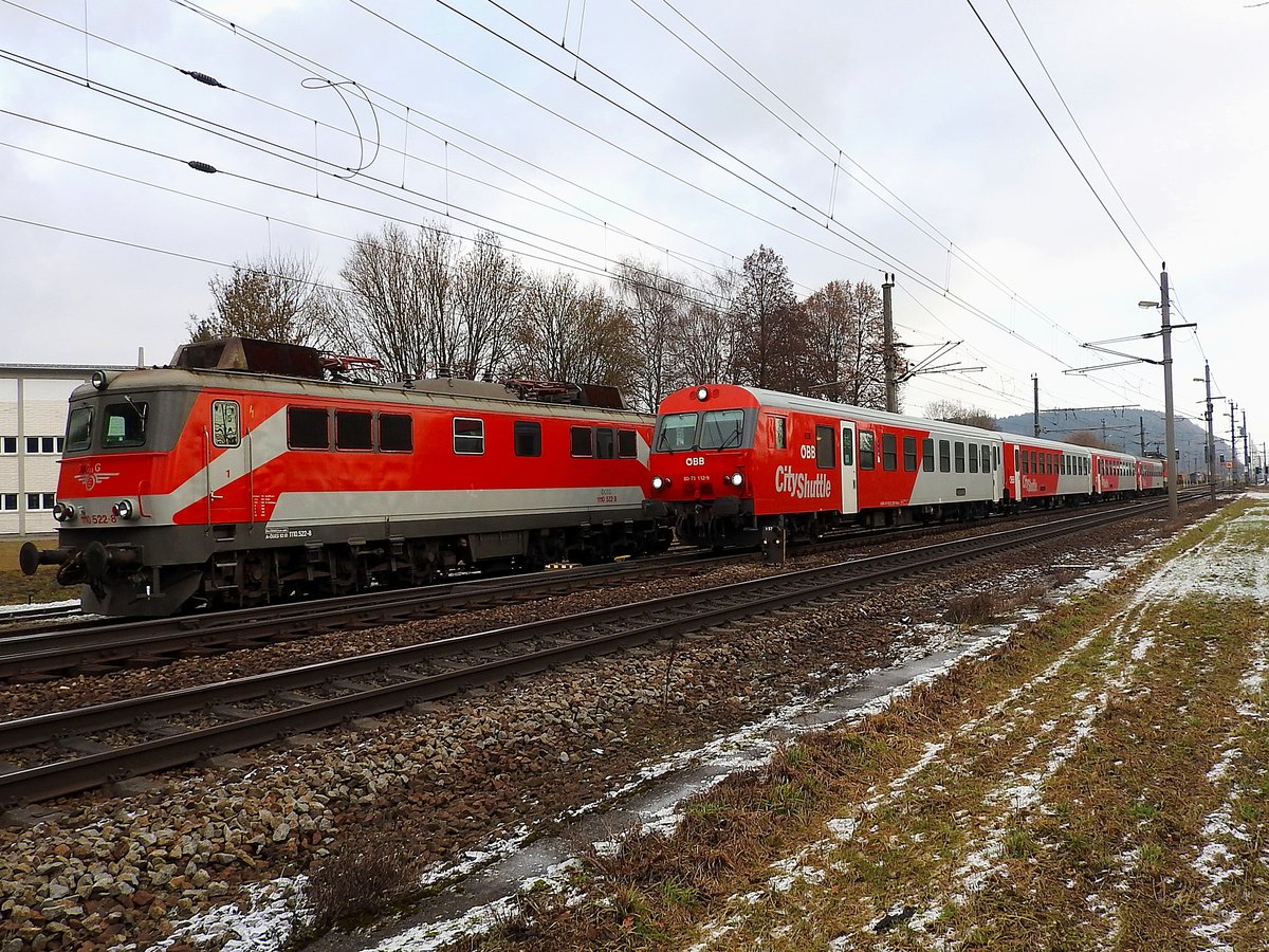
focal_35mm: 24
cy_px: 476
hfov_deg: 71.6
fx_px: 880
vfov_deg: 56.8
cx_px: 634
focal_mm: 4.3
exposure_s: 1/400
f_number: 3.3
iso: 100
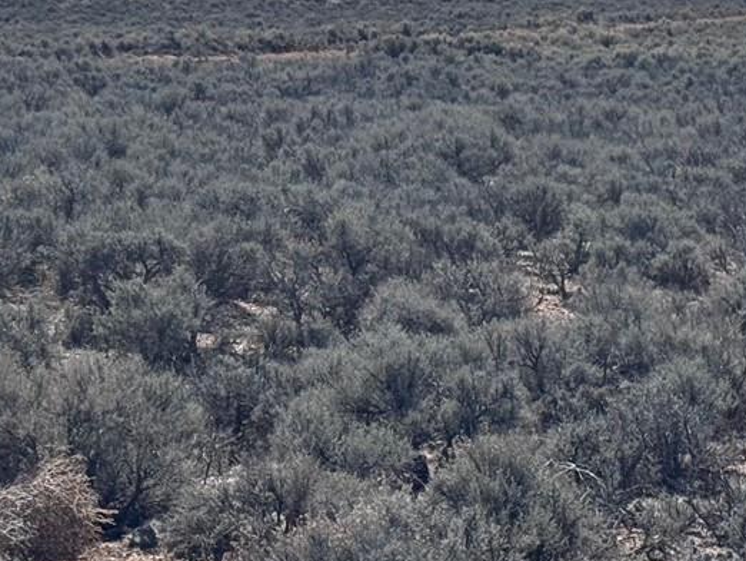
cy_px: 193
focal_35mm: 147
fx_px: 3169
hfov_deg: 13.4
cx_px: 309
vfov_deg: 10.1
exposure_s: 1/10526
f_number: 1.78
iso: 64
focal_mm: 6.76
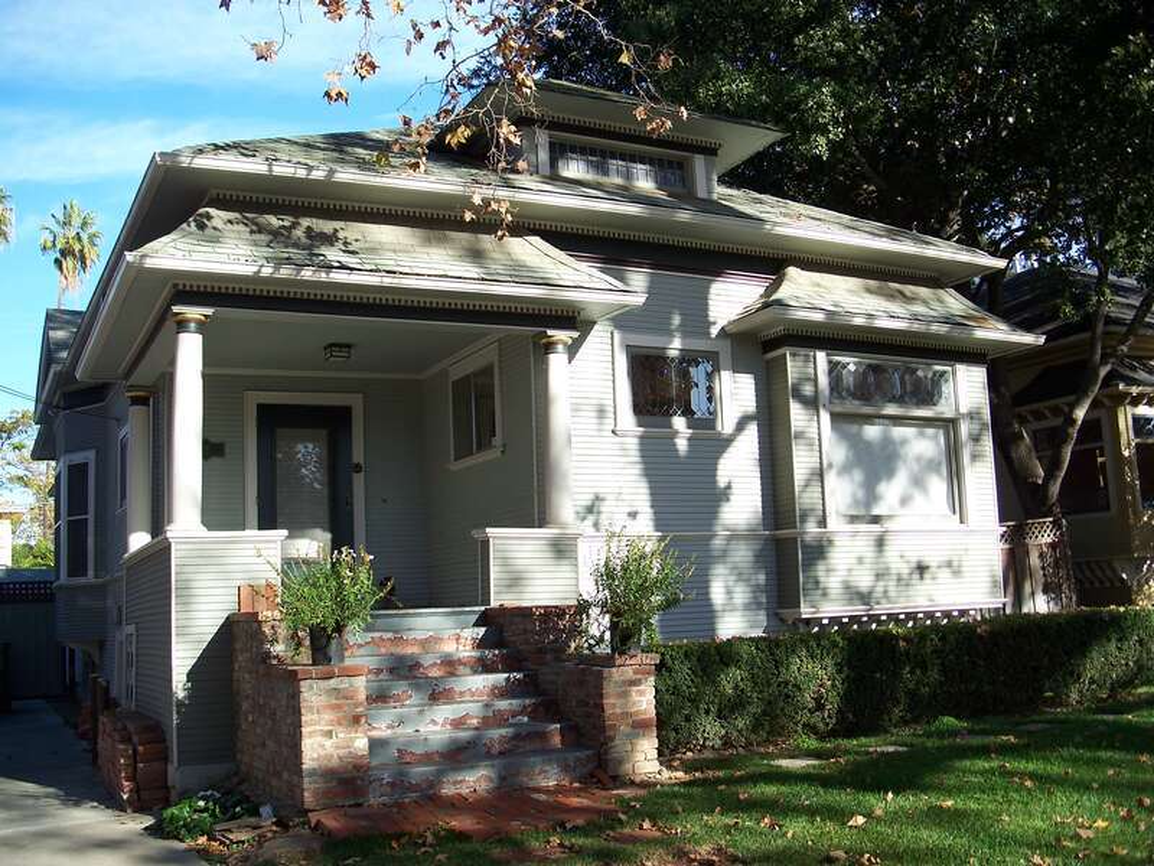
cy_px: 433
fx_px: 1233
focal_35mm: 37
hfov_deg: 50.1
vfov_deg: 38.7
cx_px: 577
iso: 64
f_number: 2.8
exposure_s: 1/320
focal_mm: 7.8
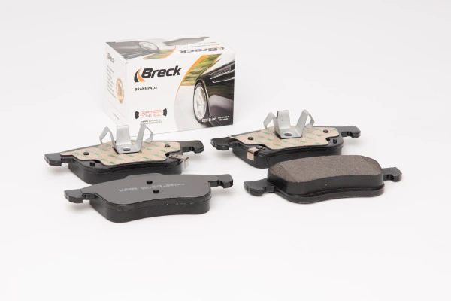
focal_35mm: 90
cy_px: 150
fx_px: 1127
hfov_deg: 22.6
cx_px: 226
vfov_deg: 15.2
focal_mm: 60
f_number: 11
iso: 100
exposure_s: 1/200
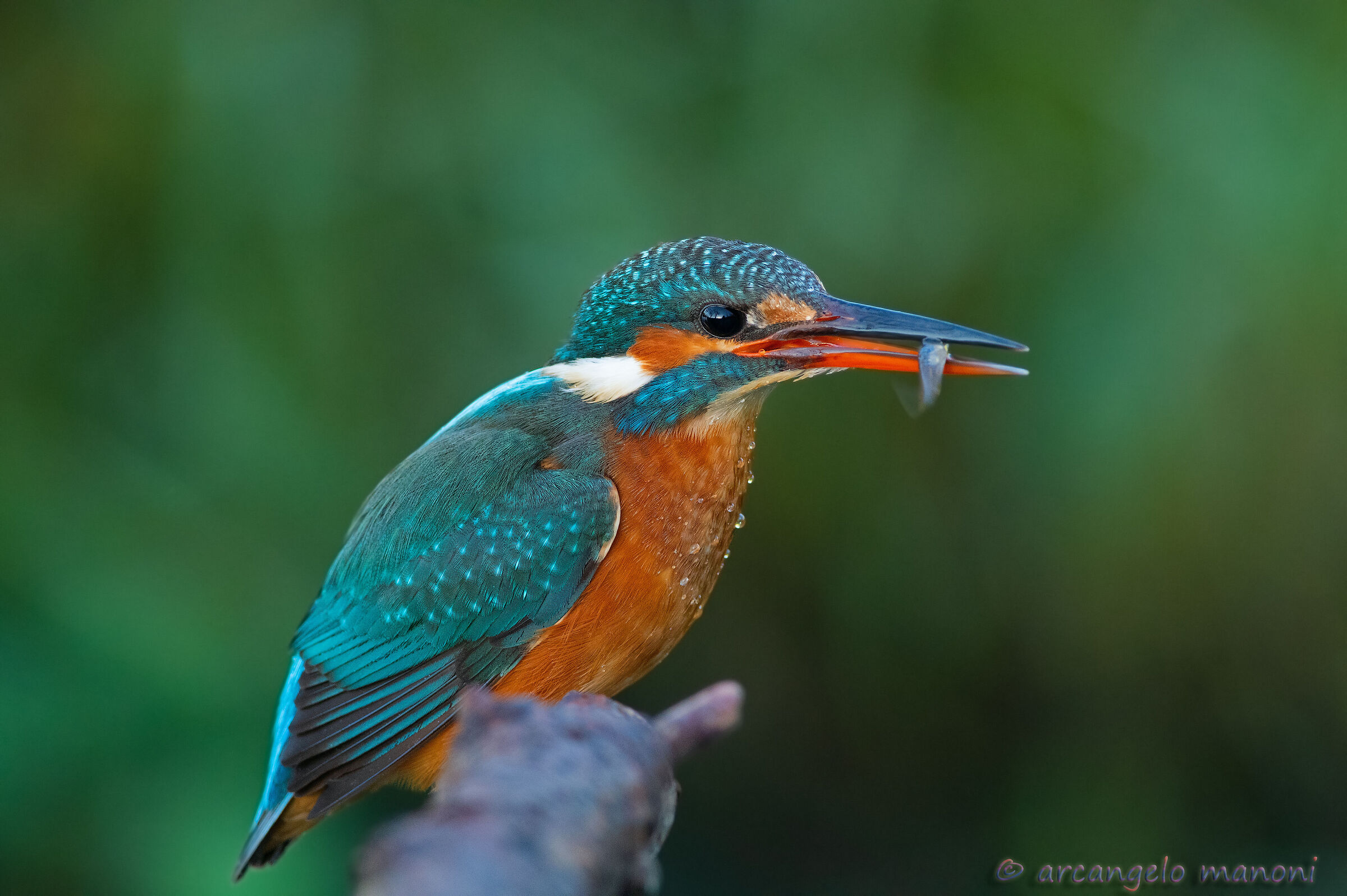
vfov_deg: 2.2
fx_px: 23562
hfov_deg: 3.3
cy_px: 448
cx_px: 674
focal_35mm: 630
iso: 1400
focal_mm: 420
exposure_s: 1/250
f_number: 7.1
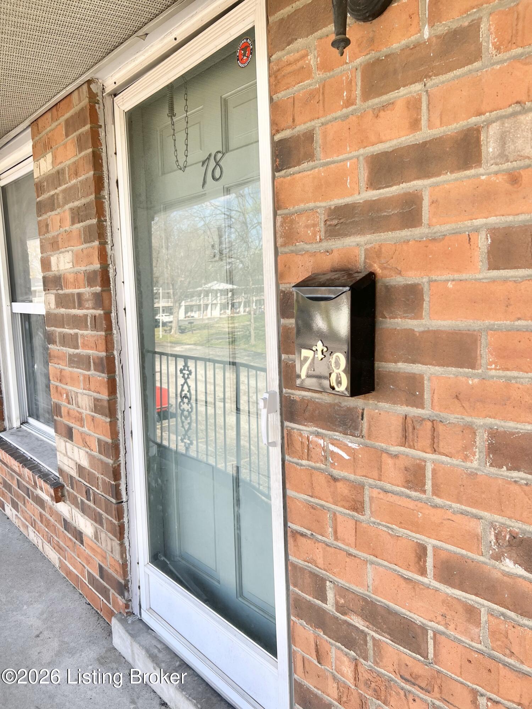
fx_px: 533
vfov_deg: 67.3
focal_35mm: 26
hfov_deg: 53.1
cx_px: 266
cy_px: 354
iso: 50
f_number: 1.5
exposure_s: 1/416
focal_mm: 5.7
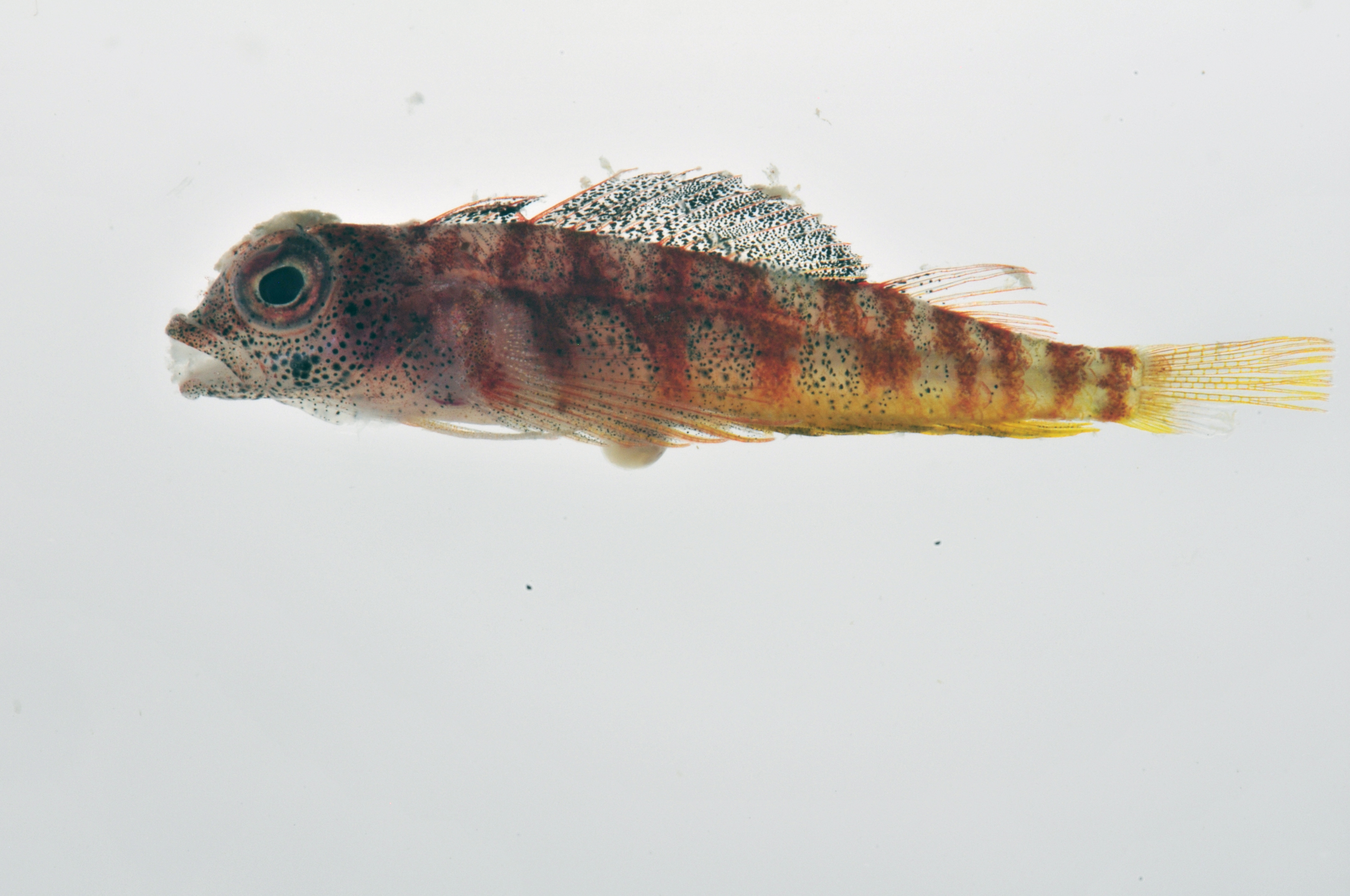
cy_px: 448
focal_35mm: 158
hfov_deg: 13.1
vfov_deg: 8.7
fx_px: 5899
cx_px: 675
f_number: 36
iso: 200
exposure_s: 1/60
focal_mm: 105
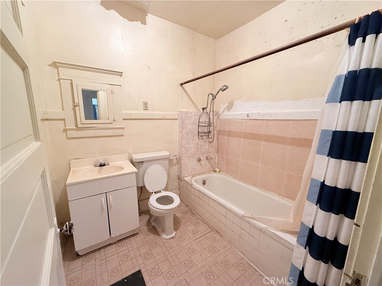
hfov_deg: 102.1
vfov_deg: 85.7
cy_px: 143
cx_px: 191
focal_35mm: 14
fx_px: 154
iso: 500
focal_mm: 2.22
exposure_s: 1/60
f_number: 2.2
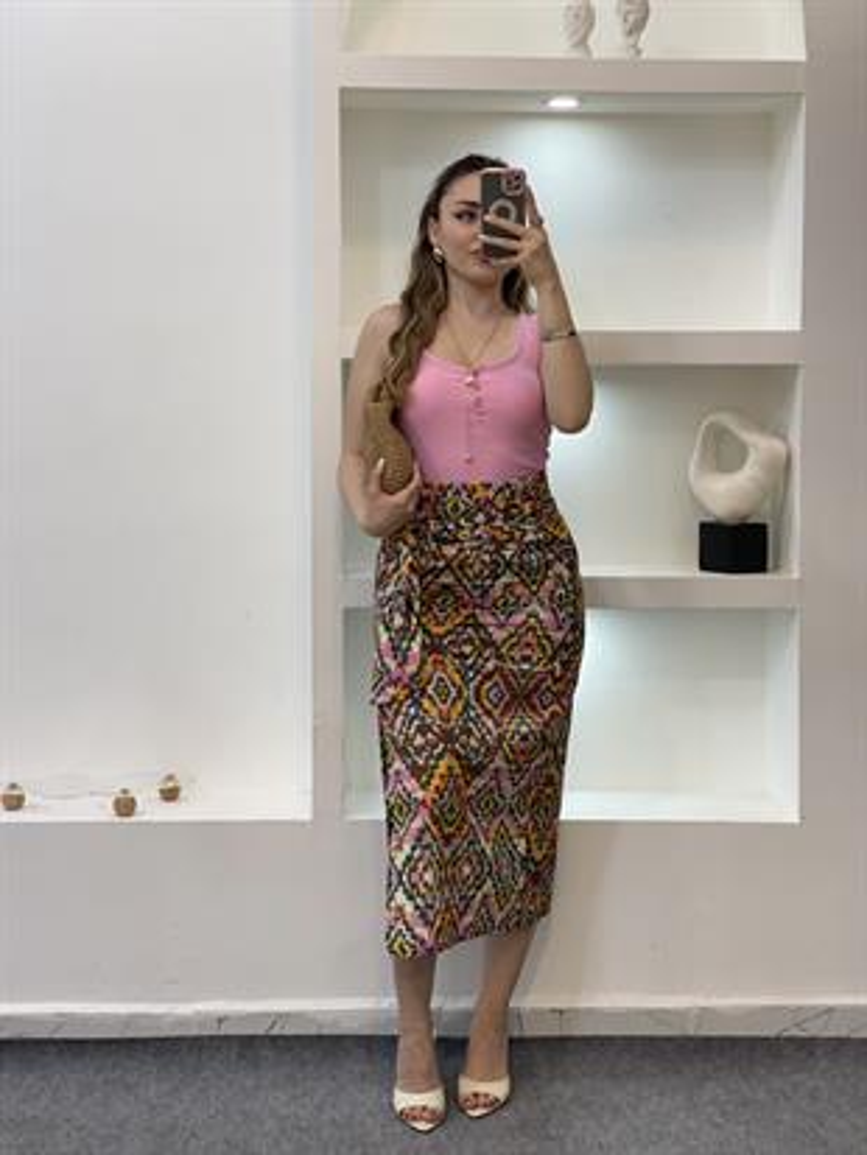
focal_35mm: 52
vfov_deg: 36.8
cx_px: 434
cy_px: 578
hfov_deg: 28.0
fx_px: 1736
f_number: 2
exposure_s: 1/100
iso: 80
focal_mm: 6
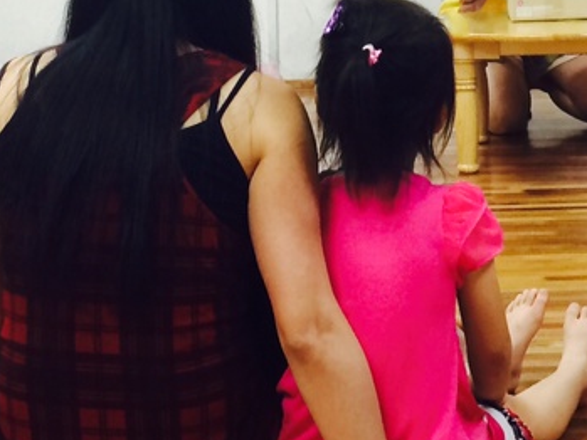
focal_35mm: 110
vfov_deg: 12.9
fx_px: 1866
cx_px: 506
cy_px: -168
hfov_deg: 17.7
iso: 80
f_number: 2.2
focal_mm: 4.12
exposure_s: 1/30
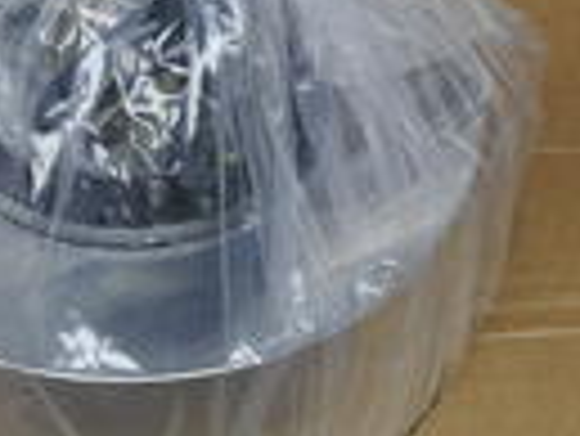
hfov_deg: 11.4
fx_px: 2901
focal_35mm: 173
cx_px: 153
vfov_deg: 8.6
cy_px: 72
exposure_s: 1/20
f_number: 9
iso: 400
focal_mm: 28
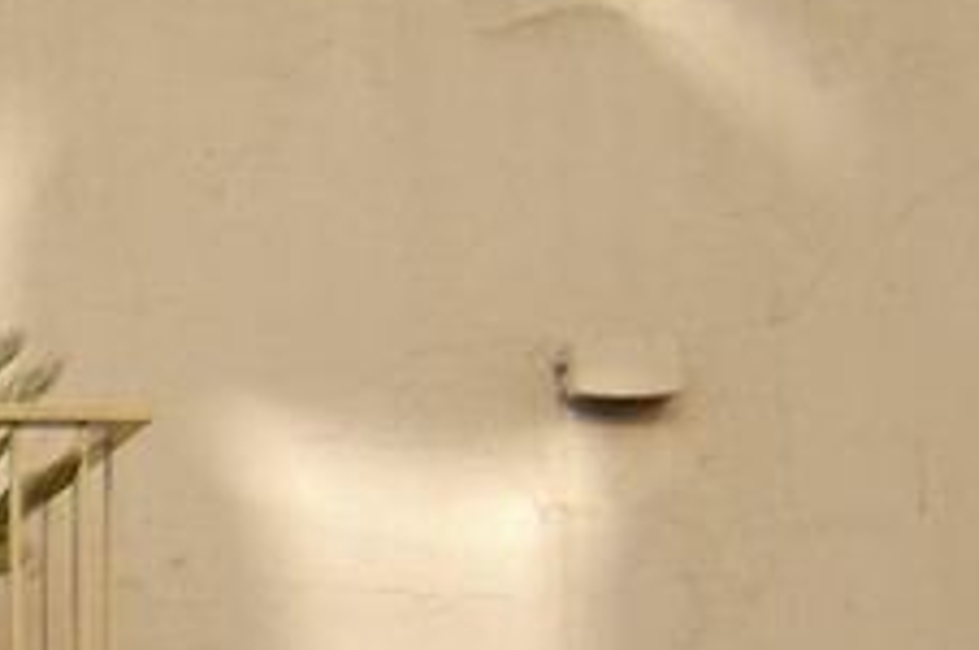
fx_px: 5757
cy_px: 2167
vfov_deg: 5.9
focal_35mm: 212
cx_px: -2344
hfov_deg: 7.8
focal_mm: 20
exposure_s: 1/100
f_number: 5
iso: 100
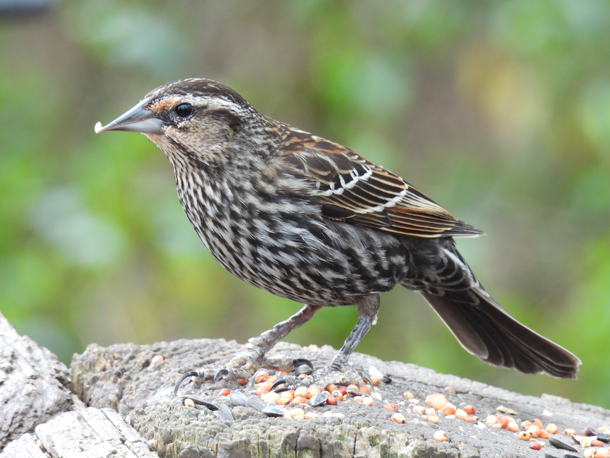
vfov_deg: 1.4
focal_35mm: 1100
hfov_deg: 1.8
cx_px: 305
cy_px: 229
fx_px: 19384
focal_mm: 196
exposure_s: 1/60
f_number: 5.6
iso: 400
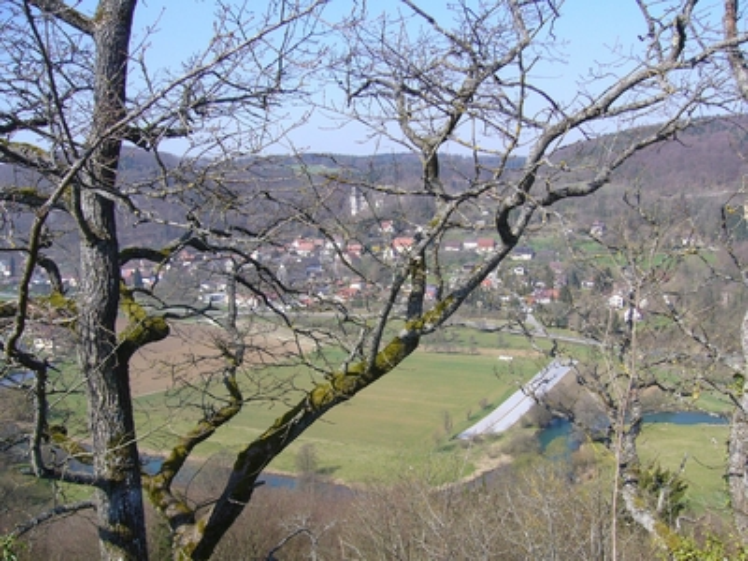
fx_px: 756
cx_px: 374
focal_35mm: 35
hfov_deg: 52.6
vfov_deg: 40.7
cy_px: 280
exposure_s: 1/200
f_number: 5.6
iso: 80
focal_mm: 5.8
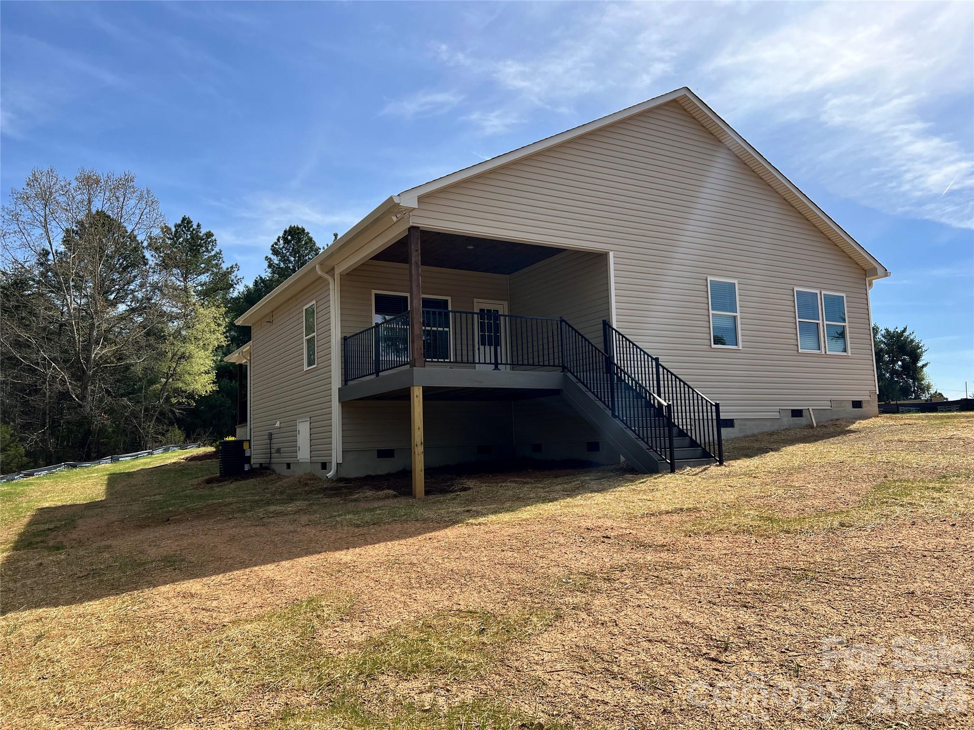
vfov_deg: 53.1
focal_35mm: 26
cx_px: 487
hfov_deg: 67.3
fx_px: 732
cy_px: 365
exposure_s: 1/4115
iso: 50
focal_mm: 5.7
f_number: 1.5
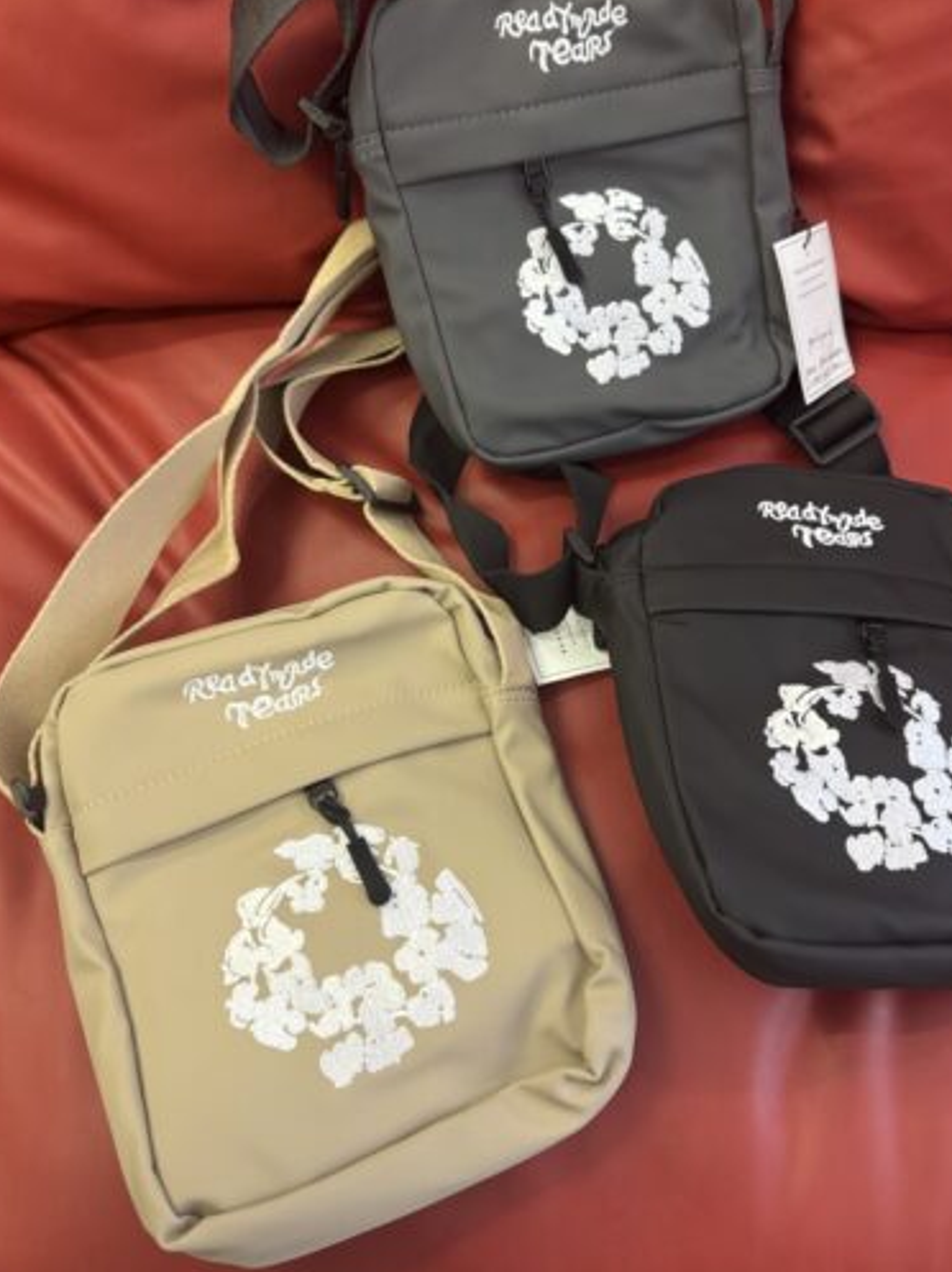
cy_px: 550
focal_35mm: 29
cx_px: 543
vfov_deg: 61.5
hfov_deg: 48.0
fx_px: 1065
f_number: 1.78
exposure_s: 1/50
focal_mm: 6.76
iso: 400
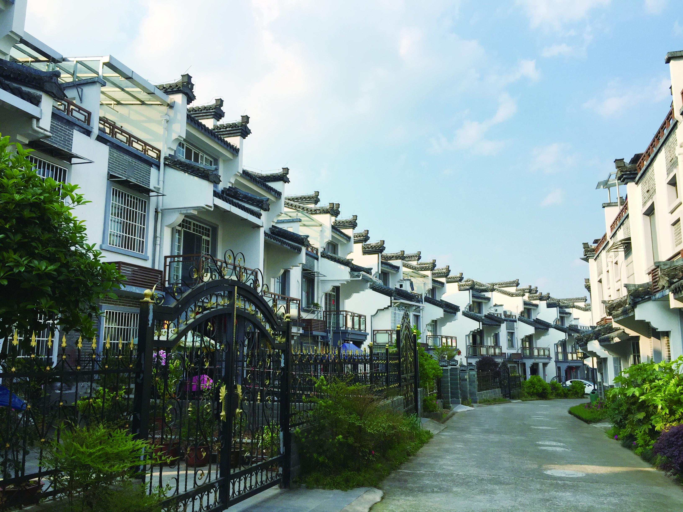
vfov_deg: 48.2
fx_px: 572
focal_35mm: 29
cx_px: 342
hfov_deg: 61.7
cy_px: 256
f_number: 2.2
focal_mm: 4.15
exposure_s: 1/1364
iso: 32
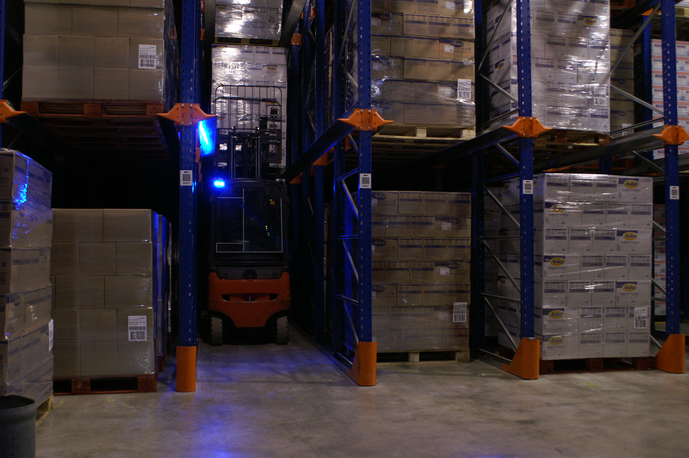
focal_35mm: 36
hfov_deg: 53.2
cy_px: 229
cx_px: 344
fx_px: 688
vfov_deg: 36.8
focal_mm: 24
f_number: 4
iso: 400
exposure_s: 1/15
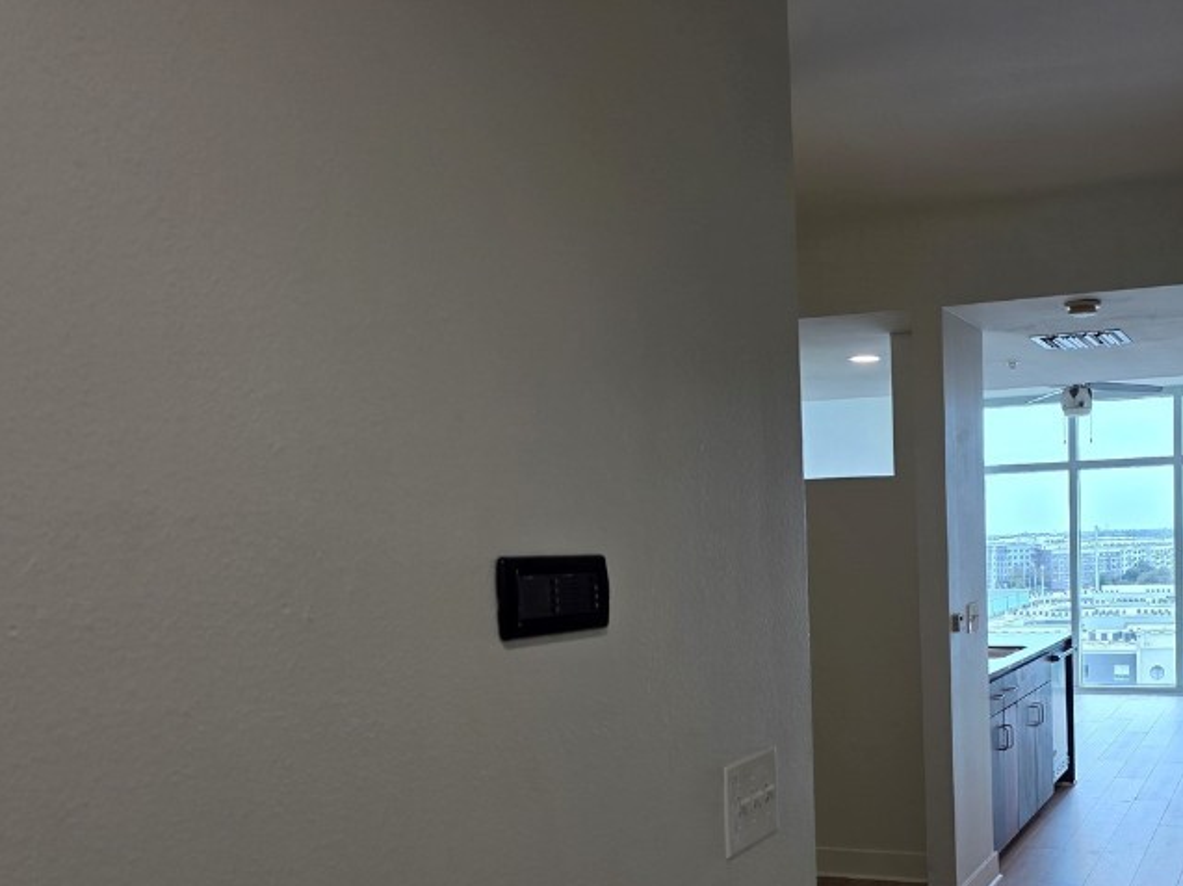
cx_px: 904
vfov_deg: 37.9
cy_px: 633
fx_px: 1264
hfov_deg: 48.0
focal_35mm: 37
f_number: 1.7
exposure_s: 1/120
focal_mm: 6.3
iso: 64
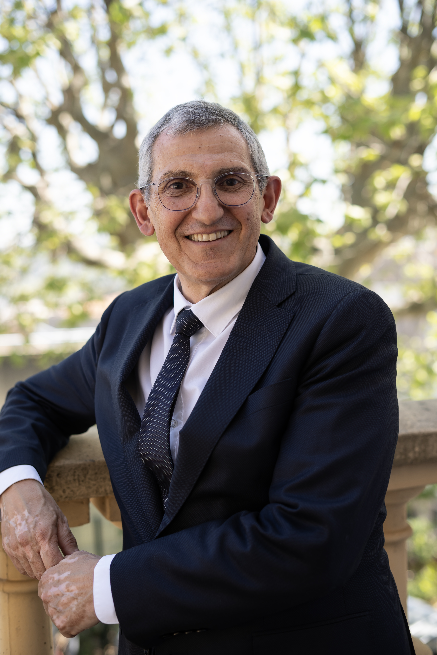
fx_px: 910
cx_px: 218
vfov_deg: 39.6
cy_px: 328
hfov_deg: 27.0
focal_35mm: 50
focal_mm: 50
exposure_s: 1/250
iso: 100
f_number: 2.8
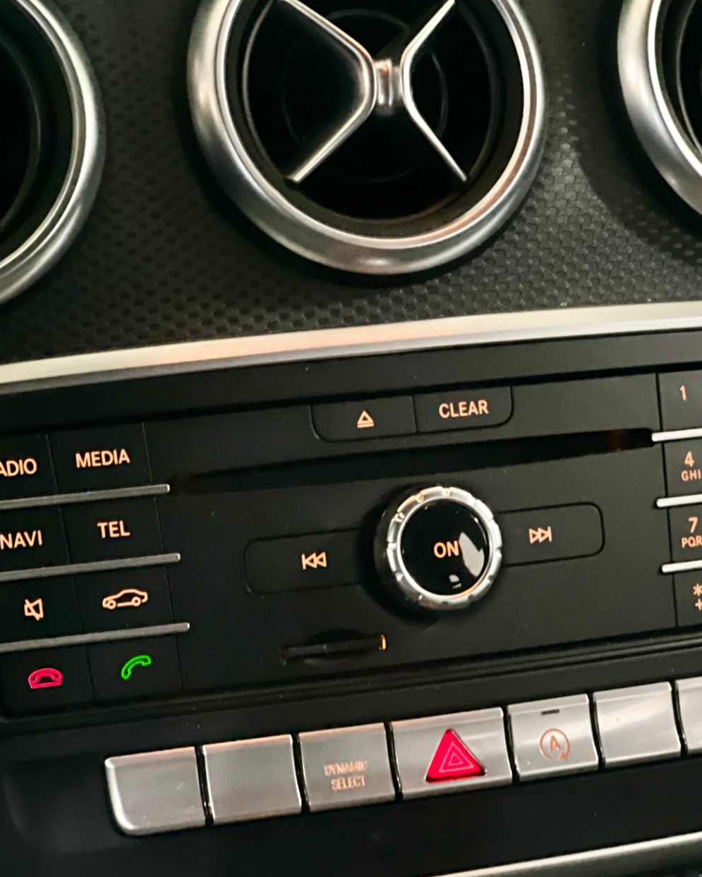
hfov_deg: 13.3
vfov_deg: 16.6
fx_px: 3013
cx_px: 441
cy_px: 444
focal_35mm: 116
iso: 1250
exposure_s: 1/15
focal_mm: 9
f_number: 2.8
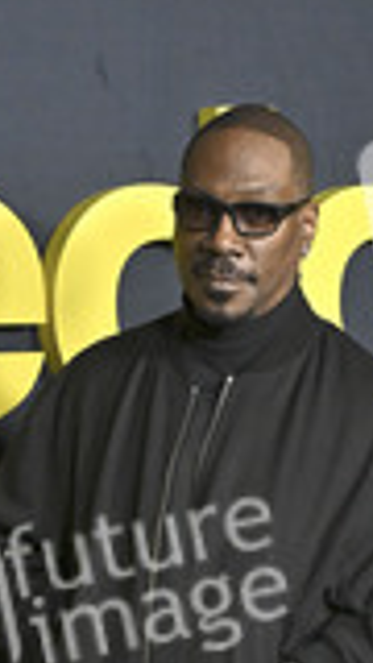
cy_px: 804
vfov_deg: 19.7
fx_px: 1793
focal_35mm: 102
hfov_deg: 11.9
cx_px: 195
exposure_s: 1/320
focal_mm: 39
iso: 2500
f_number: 5.6
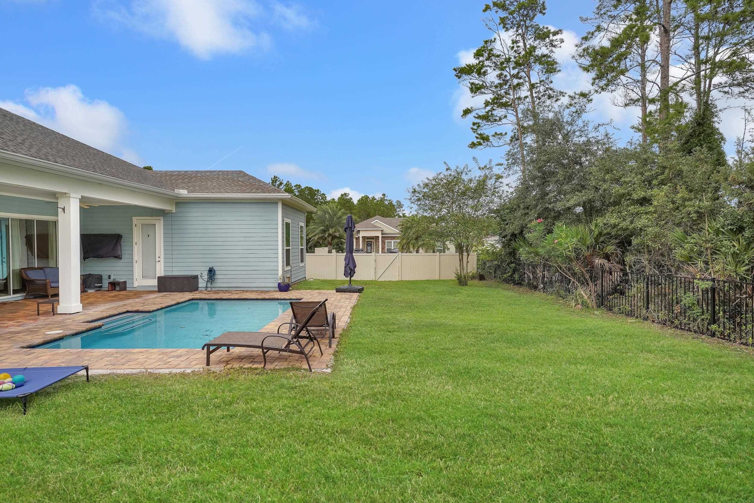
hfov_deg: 90.0
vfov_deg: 67.4
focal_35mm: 18
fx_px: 377
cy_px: 252
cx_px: 377
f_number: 8
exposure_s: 1/160
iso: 100
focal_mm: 18
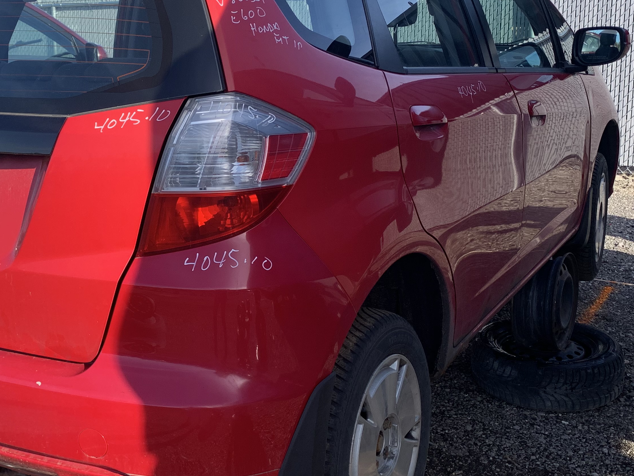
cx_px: 216
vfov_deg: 30.7
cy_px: 164
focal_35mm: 47
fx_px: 861
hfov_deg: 40.0
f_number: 1.8
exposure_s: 1/879
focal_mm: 4.25
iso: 25
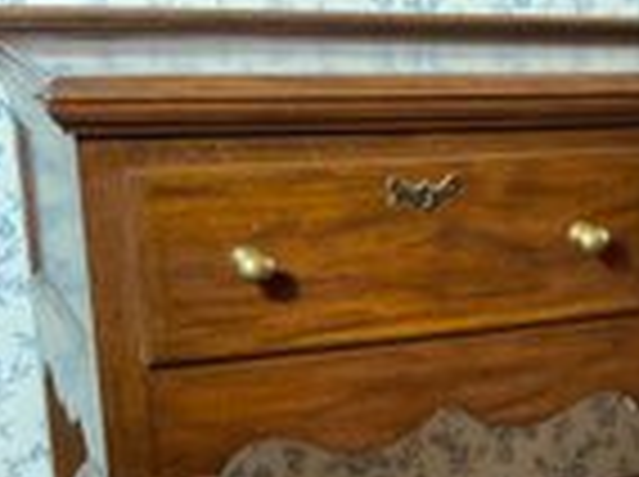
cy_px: 430
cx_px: 592
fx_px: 1290
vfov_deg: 20.5
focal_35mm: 70
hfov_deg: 26.7
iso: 200
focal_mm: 3
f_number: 1.8
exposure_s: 1/50
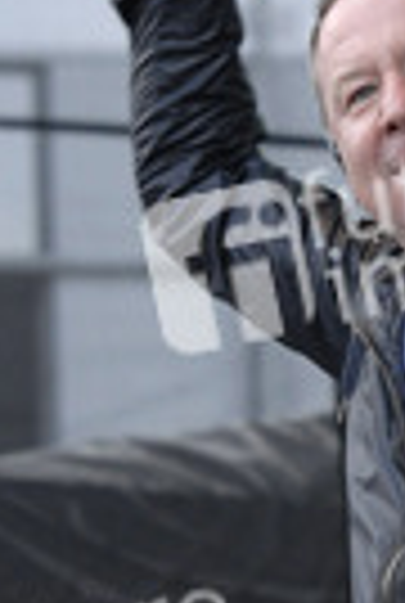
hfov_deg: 4.4
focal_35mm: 314
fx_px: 5271
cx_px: 508
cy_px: 472
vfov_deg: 6.5
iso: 400
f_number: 4.5
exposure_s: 1/200
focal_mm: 70
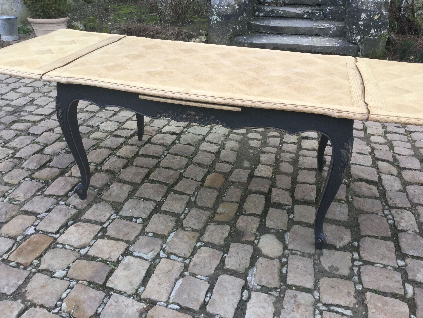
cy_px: 159
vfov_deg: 45.4
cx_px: 212
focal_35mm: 31
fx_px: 379
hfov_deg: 58.4
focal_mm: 3.3
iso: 32
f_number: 2.4
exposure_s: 1/50
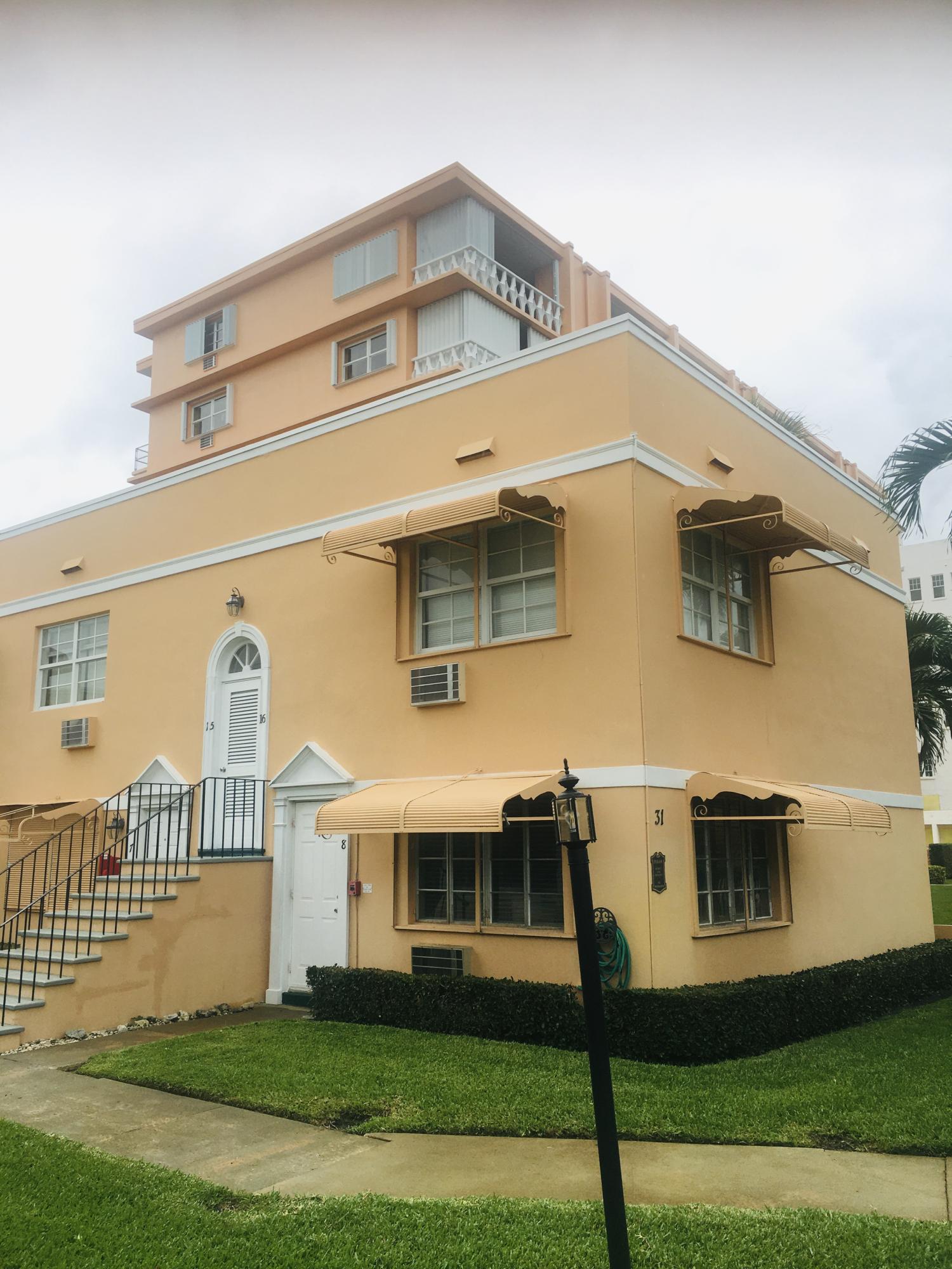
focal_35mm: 29
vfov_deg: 61.7
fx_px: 1063
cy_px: 634
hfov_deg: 48.2
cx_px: 476
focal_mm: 4.15
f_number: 2.2
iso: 25
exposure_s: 1/444
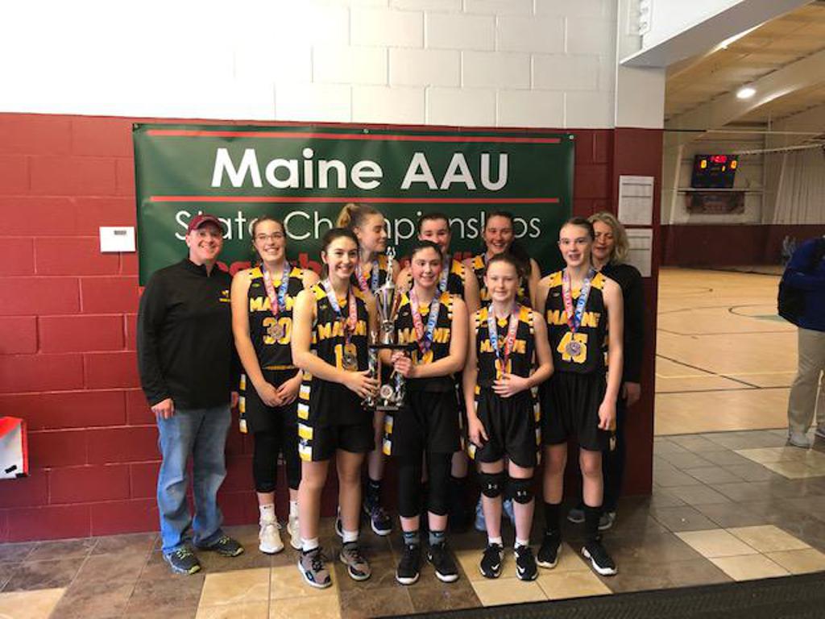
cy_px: 310
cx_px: 412
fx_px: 667
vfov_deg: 49.7
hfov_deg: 63.4
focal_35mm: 28
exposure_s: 1/15
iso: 64
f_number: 1.8
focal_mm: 3.99
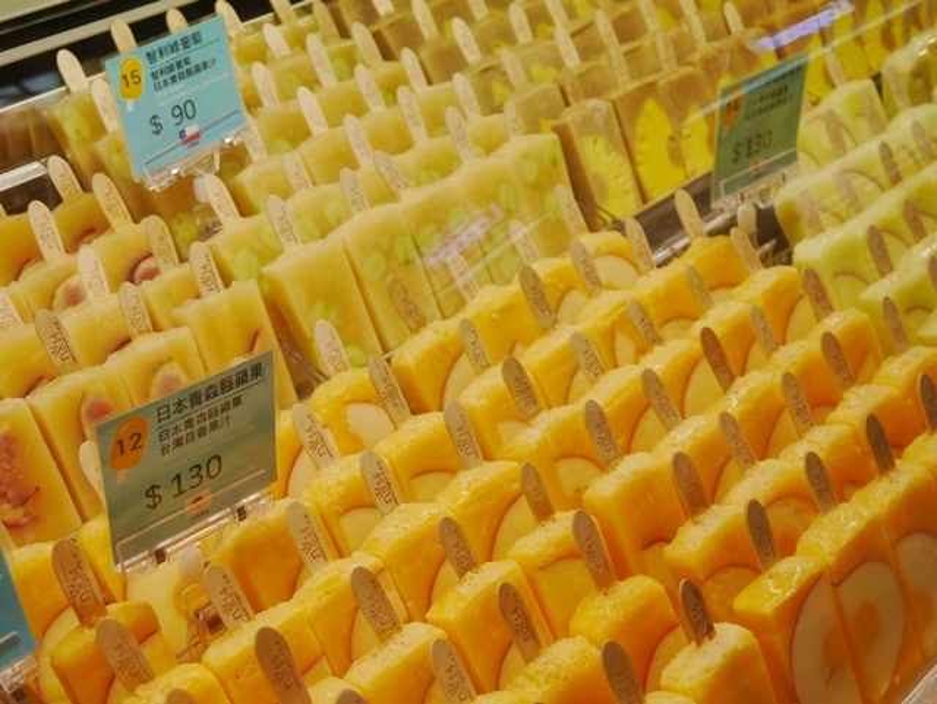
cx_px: 468
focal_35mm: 50
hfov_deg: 38.2
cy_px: 352
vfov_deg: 29.1
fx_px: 1354
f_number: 5.3
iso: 800
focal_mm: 25
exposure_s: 1/320
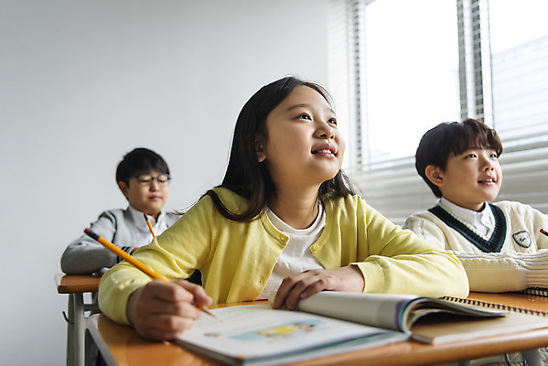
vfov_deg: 41.2
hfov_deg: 58.7
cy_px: 183
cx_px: 274
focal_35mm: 32
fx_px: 487
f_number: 2.8
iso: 800
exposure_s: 1/320
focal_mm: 32
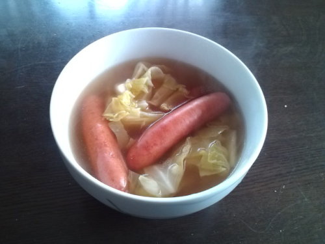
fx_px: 300
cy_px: 122
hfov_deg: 56.8
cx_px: 162
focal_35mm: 32
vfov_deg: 44.2
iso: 102
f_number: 2.8
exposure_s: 1/20
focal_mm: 3.3
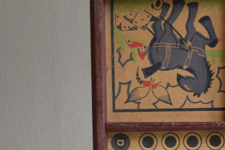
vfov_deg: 11.4
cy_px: 172
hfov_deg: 16.5
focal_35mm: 118
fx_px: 737
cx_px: 287
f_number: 4.2
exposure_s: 1/25
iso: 400
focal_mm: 26
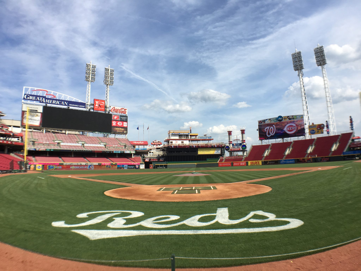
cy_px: 136
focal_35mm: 29
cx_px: 180
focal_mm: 4.15
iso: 25
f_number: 2.2
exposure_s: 1/1538
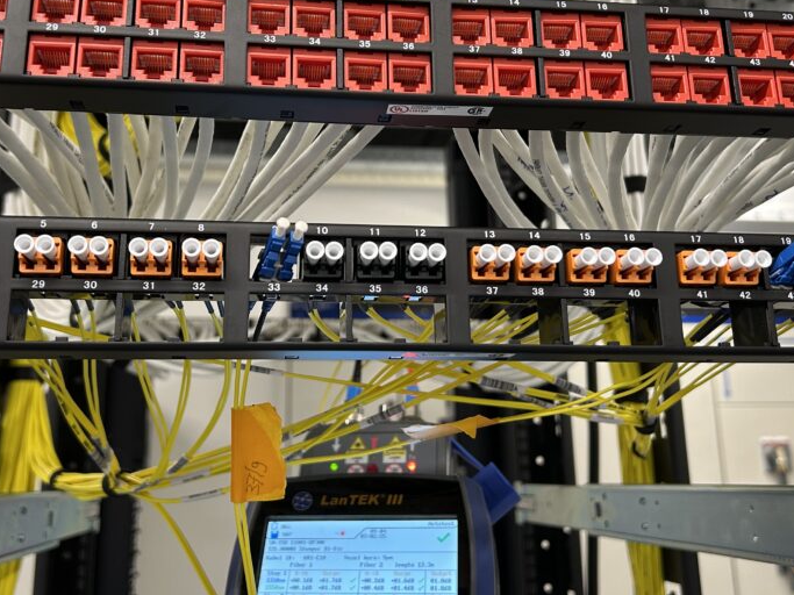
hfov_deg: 47.8
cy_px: 243
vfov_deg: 36.7
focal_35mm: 39
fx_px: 894
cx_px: 364
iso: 80
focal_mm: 5.7
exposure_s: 1/50
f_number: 1.5
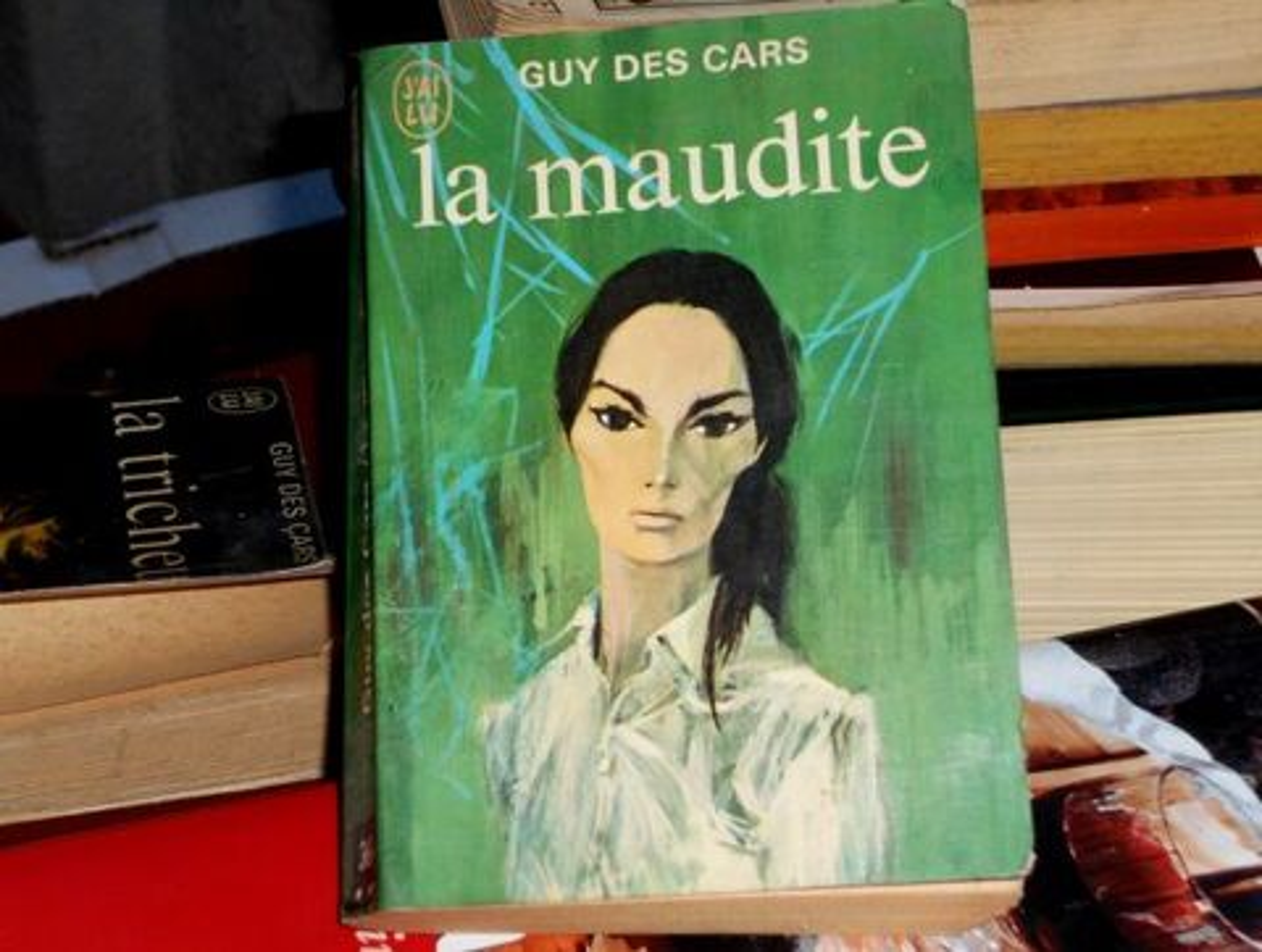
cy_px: 476
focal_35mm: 86
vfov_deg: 17.2
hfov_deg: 22.7
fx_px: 3142
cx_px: 631
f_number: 6.3
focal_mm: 15.4
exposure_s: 1/60
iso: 200
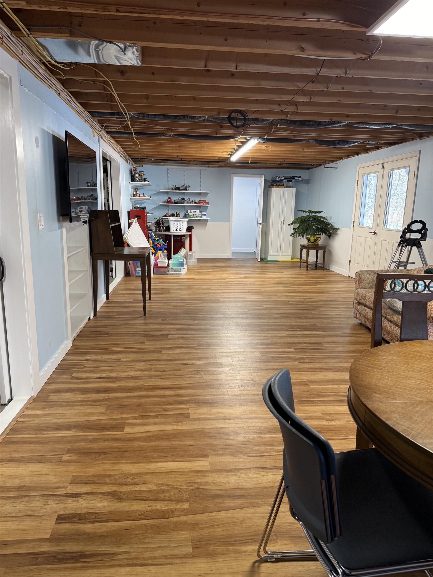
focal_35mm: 24
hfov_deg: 56.8
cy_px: 288
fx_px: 400
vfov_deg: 71.6
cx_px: 216
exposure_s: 1/60
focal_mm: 6.76
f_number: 1.78
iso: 160
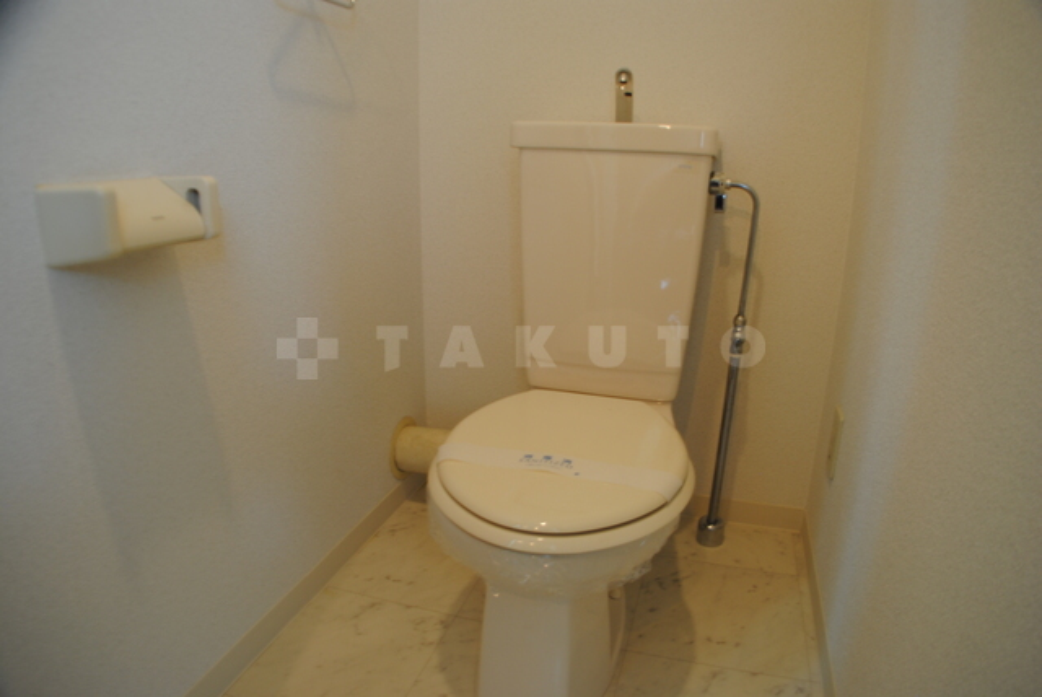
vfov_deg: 48.0
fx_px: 782
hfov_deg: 67.3
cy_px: 348
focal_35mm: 27
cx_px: 521
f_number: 4
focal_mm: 18
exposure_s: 1/1.3
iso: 100
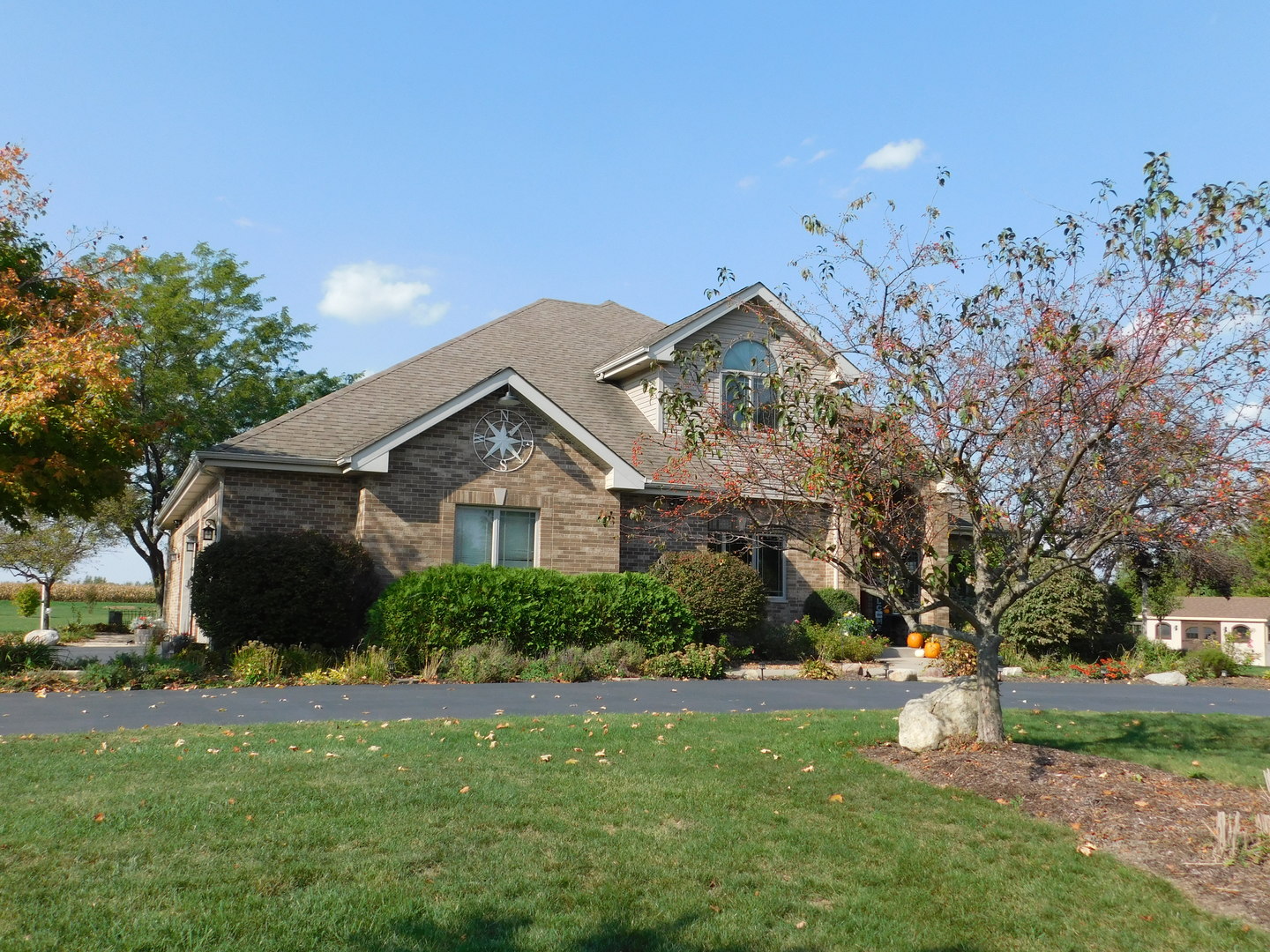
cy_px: 476
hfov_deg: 60.0
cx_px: 635
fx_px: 1101
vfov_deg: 46.8
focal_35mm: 30
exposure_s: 1/1000
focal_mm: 5.3
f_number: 3.2
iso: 125
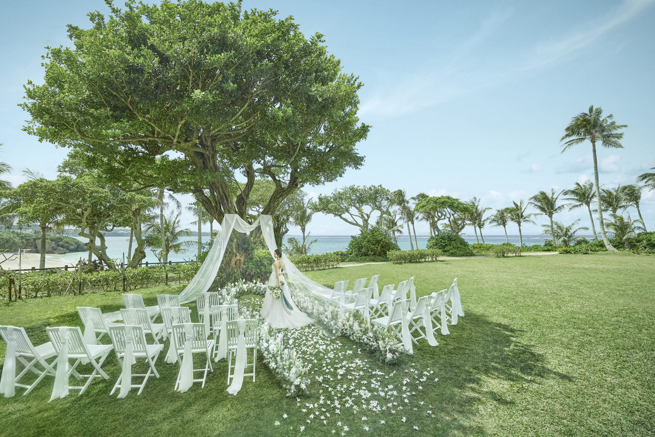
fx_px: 273
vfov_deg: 77.3
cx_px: 313
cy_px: 223
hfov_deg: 100.3
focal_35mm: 15
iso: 200
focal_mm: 14
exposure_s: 1/1000
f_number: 4
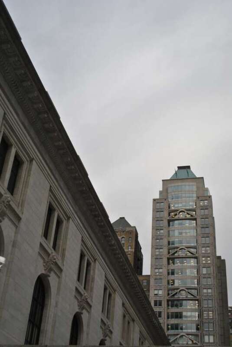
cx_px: 116
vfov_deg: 41.1
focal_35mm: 48
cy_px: 174
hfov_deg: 28.1
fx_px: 463
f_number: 4.8
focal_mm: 32
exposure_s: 1/160
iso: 100
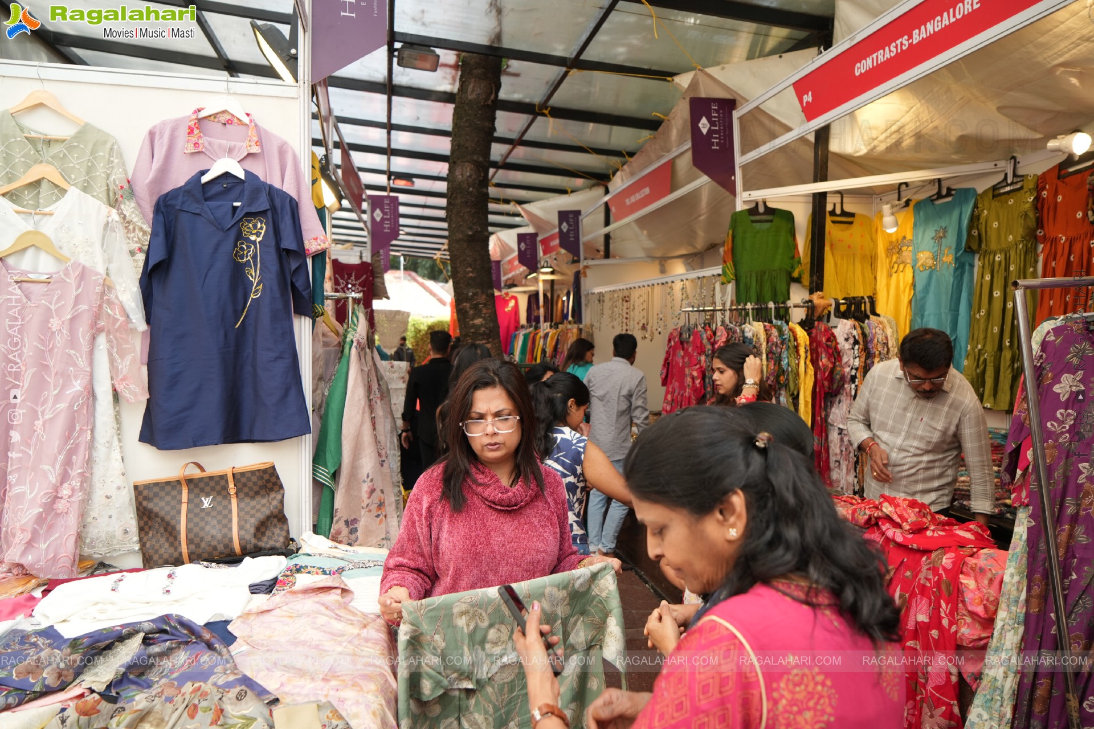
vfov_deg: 53.1
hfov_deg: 73.7
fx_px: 729
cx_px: 547
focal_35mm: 24
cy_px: 364
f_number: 5
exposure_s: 1/160
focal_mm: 24
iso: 200
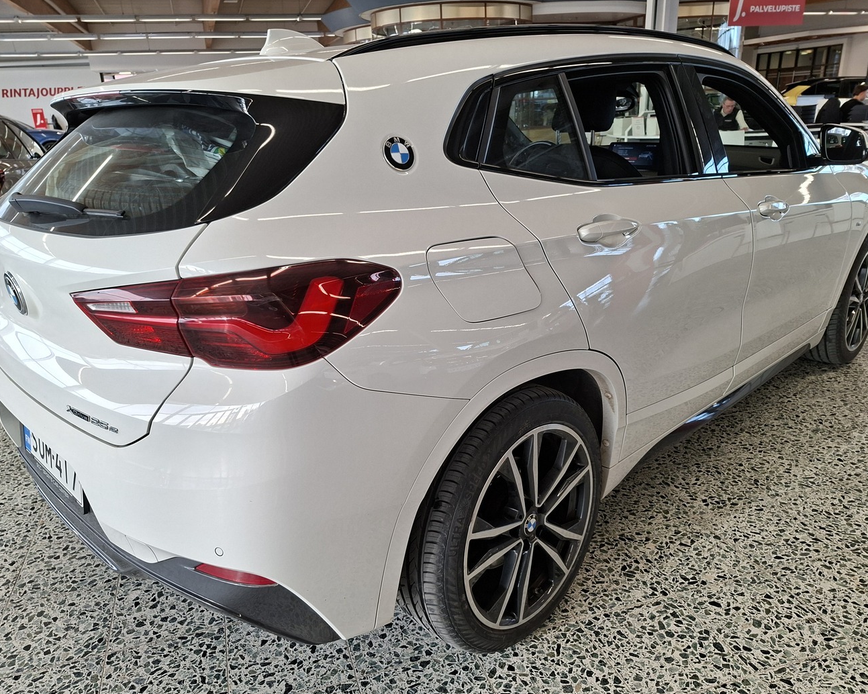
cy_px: 356
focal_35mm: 25
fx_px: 642
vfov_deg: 56.8
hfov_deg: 68.1
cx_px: 422
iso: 50
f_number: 1.8
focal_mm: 5.54
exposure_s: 1/100
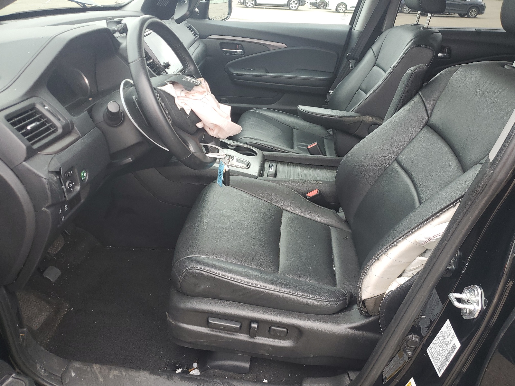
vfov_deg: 53.1
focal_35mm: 26
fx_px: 387
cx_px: 258
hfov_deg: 67.3
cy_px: 193
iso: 50
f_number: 1.5
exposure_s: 1/270
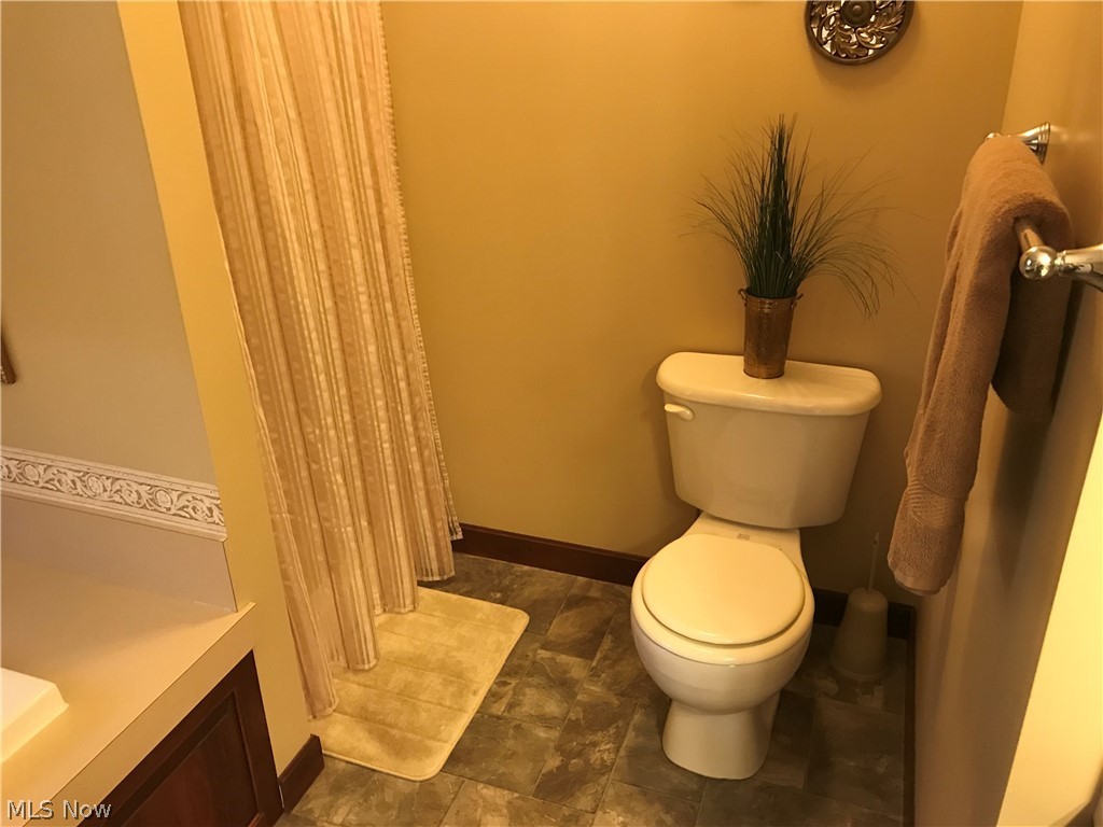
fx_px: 892
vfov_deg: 49.7
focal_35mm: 28
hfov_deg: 63.4
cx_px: 552
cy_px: 414
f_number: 1.8
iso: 80
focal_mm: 3.99
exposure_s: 1/15
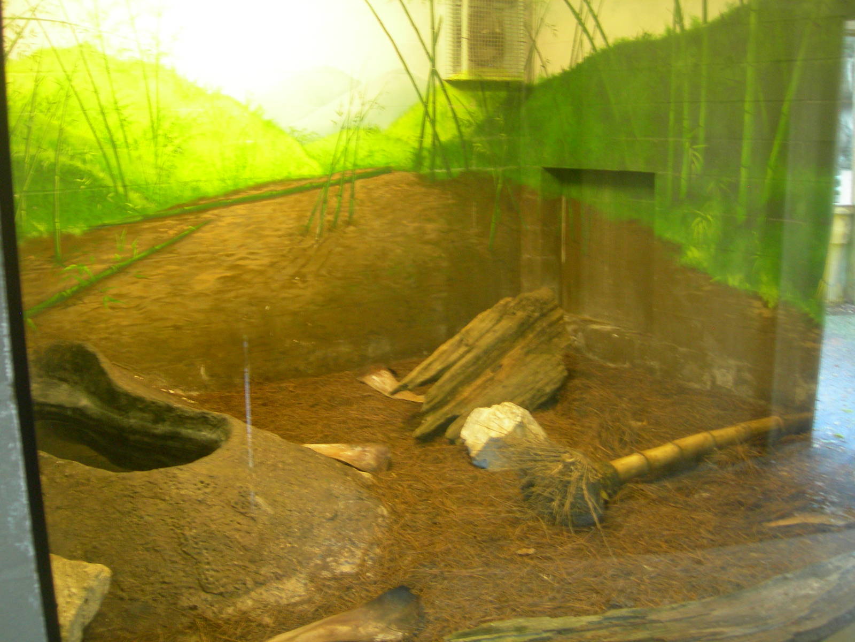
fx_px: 939
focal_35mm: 38
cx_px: 428
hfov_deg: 49.0
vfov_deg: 37.7
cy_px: 321
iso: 200
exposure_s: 1/3.3
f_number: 2.8
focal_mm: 7.8
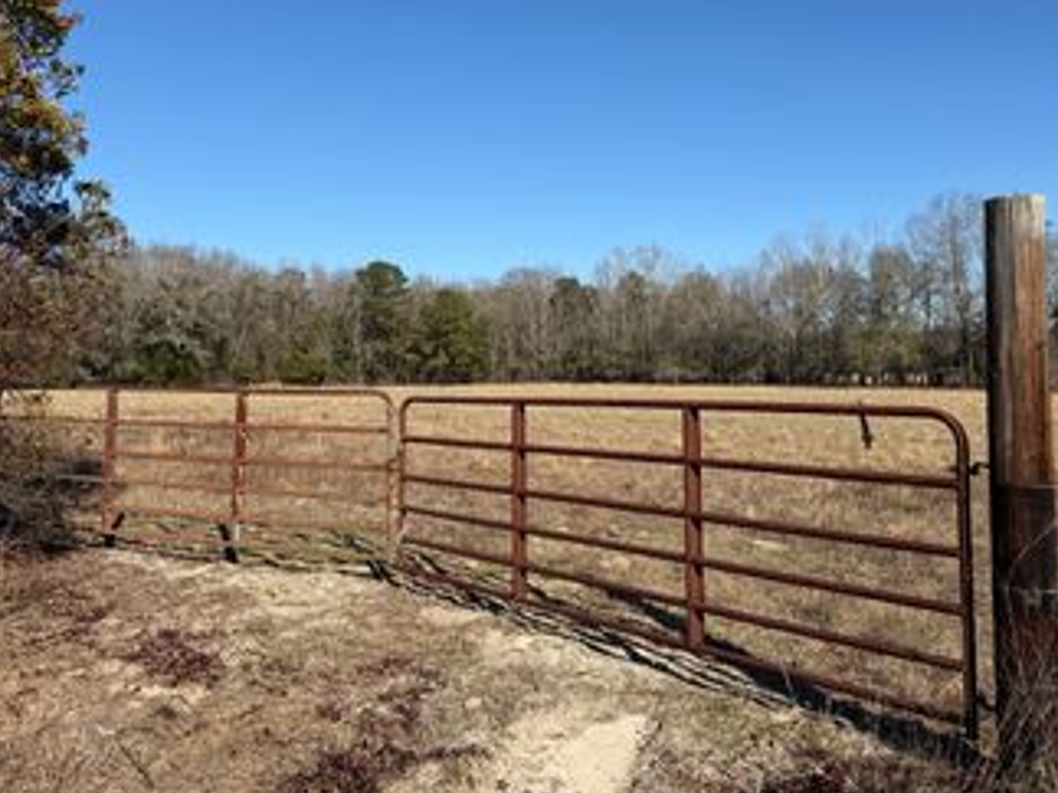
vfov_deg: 43.8
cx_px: 493
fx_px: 978
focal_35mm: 32
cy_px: 303
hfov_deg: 56.8
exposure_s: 1/4975
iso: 80
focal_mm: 6.76
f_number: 1.78
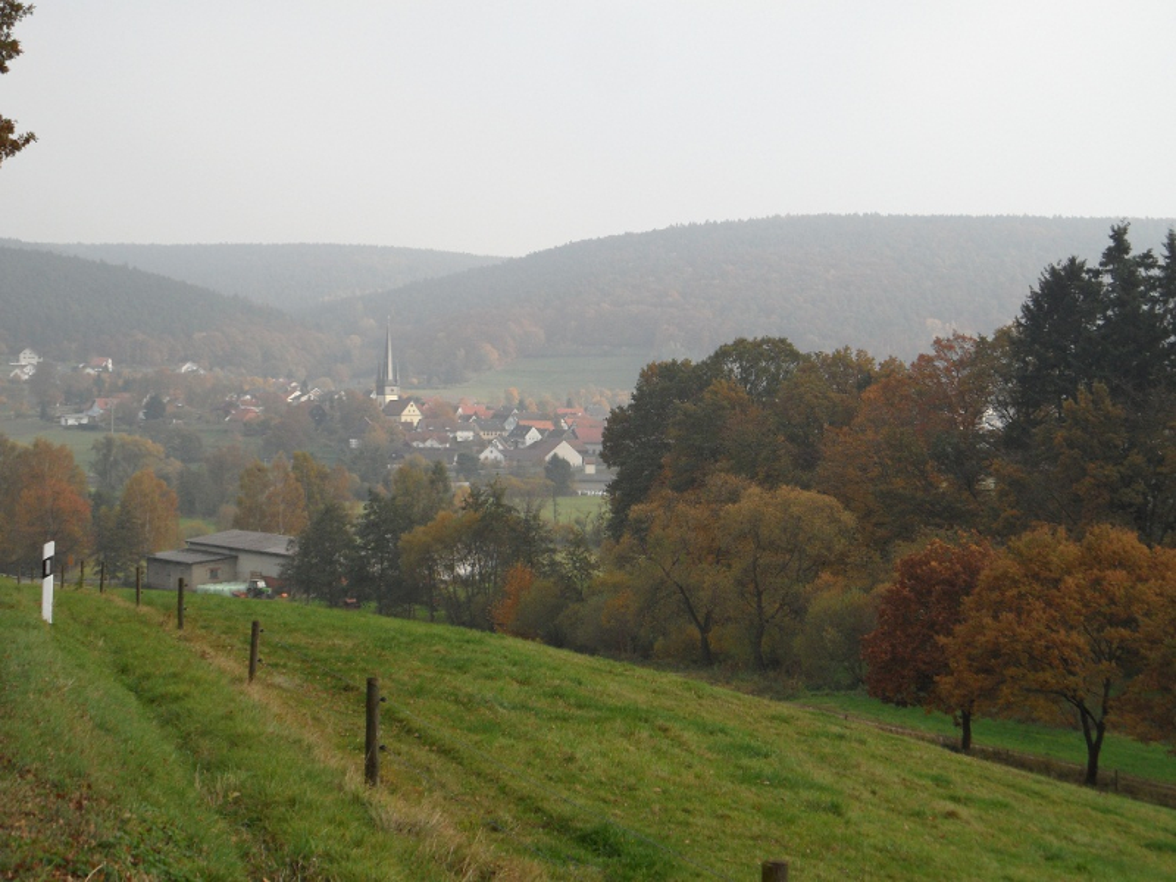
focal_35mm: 60
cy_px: 441
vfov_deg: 24.4
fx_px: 2038
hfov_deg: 32.2
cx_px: 588
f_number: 4
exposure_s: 1/250
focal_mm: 10.3
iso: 80
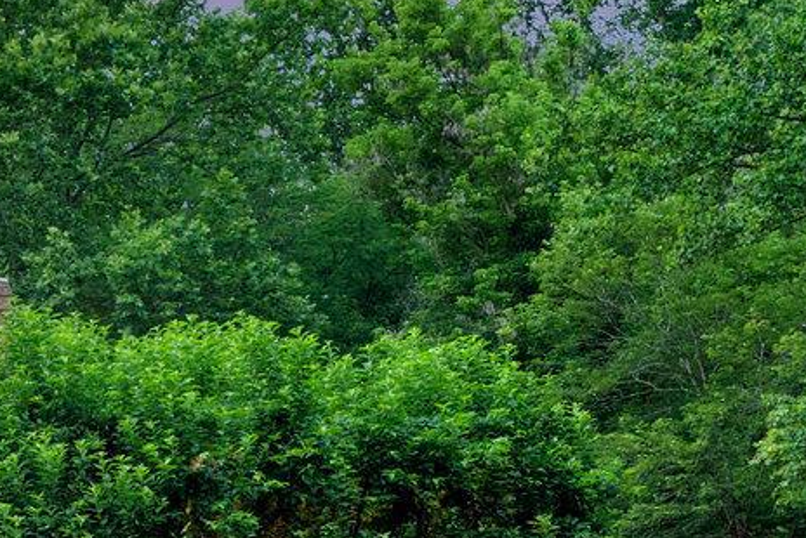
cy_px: 535
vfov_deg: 13.9
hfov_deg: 17.3
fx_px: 2173
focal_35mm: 97
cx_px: -622
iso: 1250
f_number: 9
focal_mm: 22
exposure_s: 1/2.5
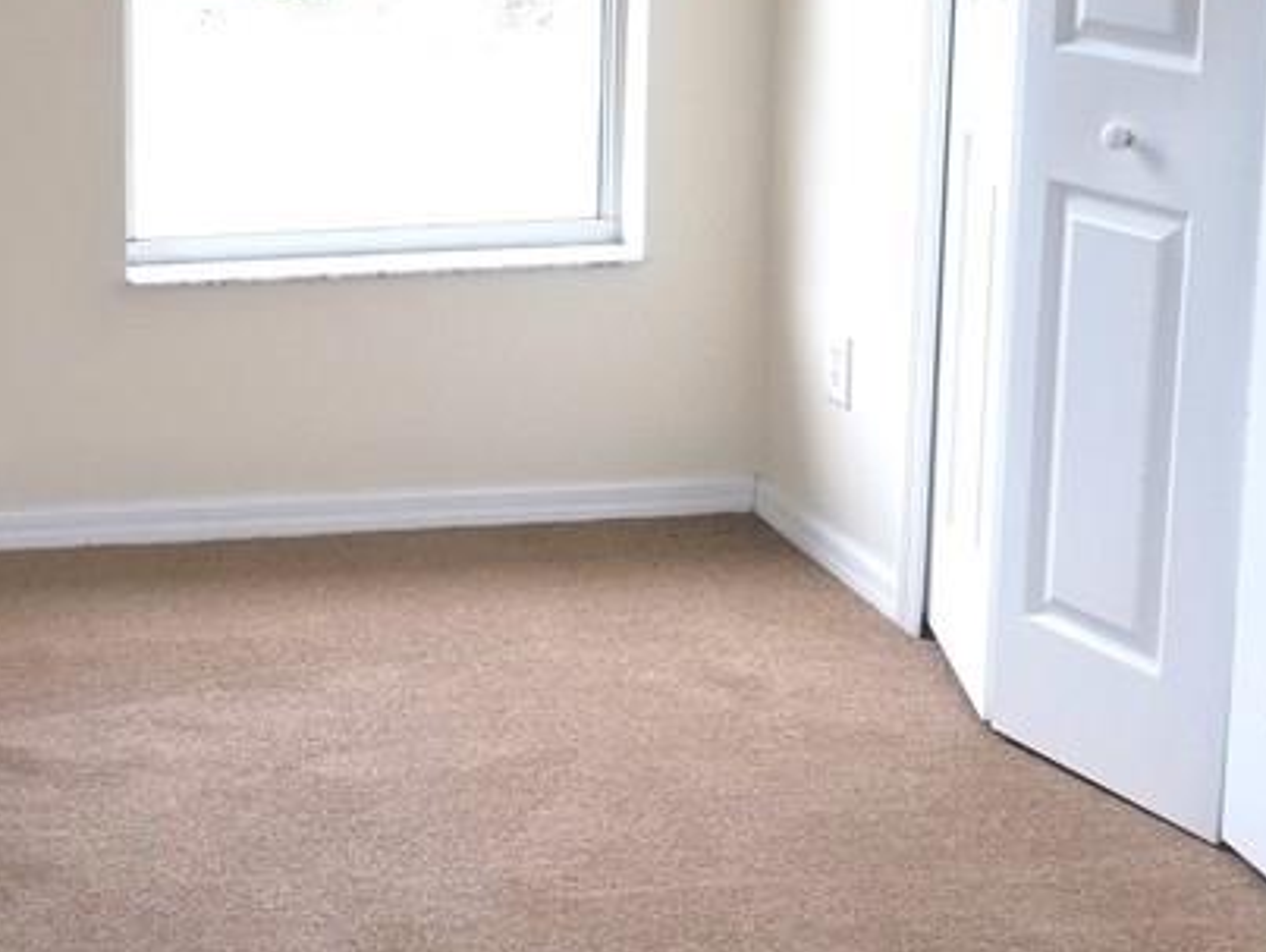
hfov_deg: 26.4
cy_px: 9
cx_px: -226
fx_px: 2416
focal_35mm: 66
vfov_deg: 21.5
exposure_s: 1/135
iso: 50
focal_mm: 4.3
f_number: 1.7
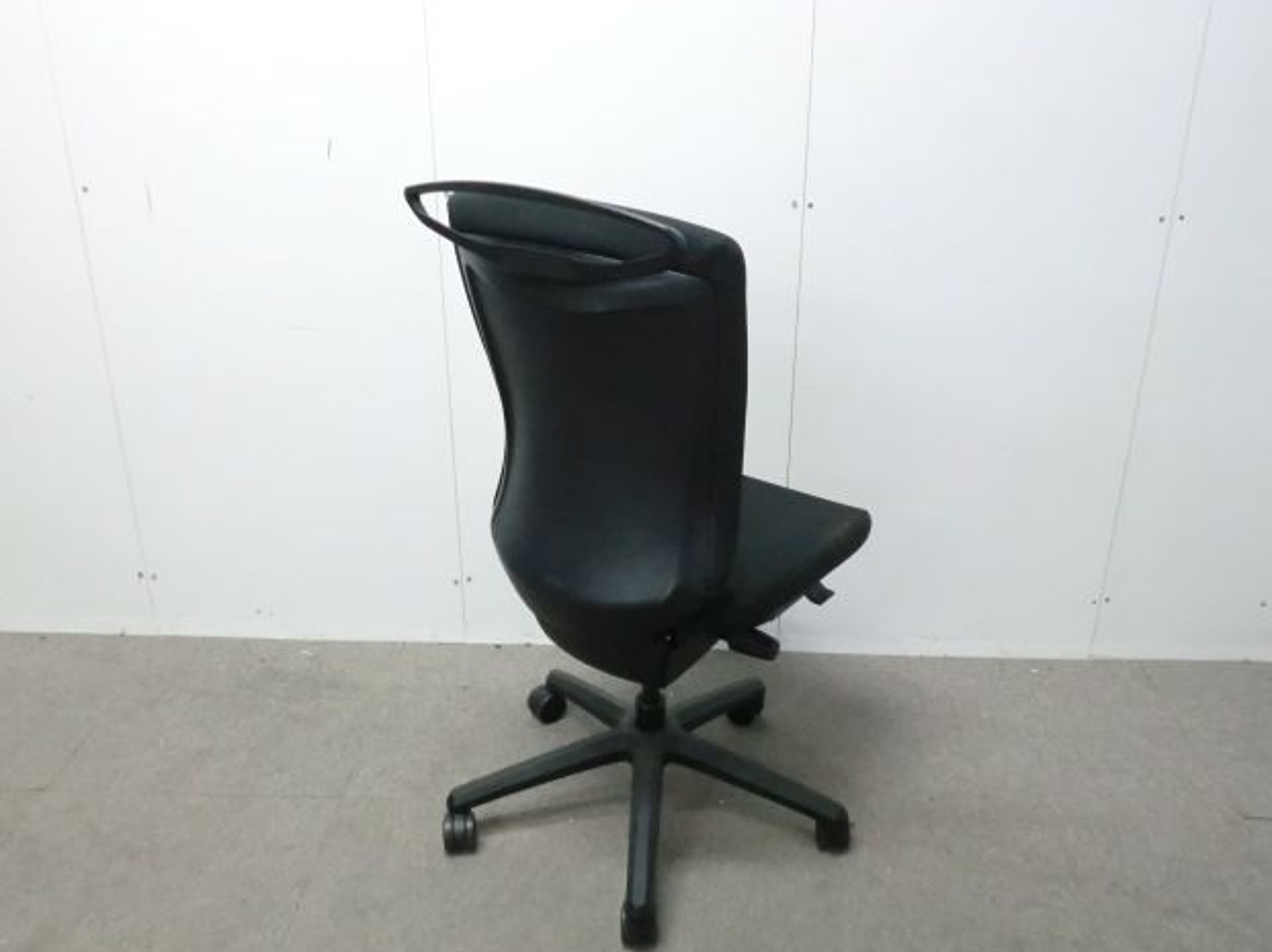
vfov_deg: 42.9
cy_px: 473
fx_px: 1212
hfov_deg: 55.4
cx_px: 651
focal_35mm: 33
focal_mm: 5.8
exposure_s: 1/40
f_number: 3.5
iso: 800
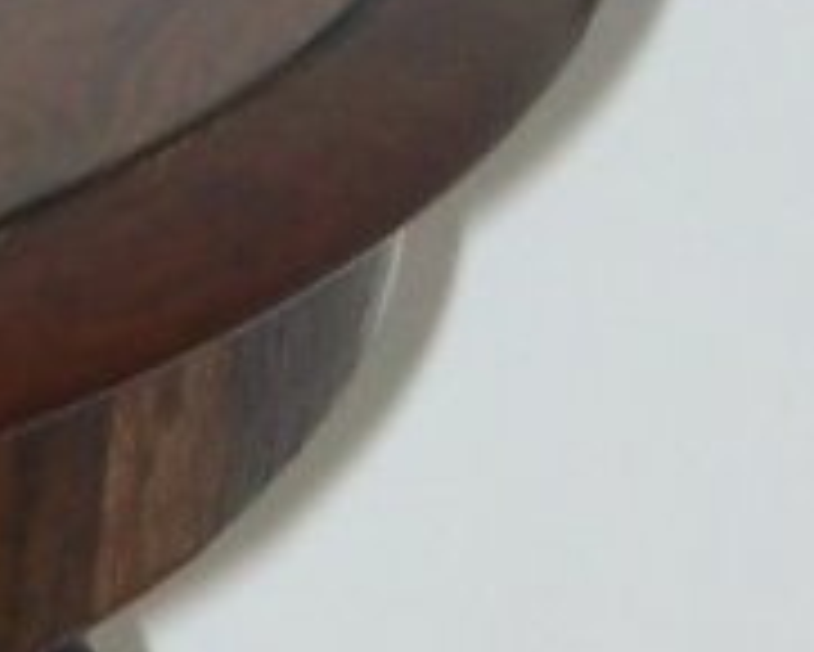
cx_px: -1480
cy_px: 2311
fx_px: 11040
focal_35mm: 458
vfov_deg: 3.3
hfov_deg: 4.1
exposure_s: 1/80
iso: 80
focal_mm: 8.7
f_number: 3.2
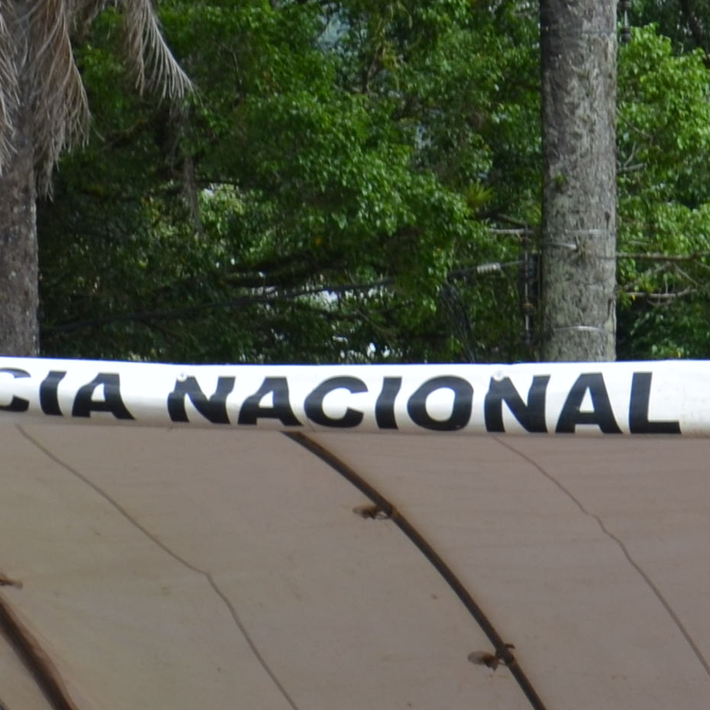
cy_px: 1229
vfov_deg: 4.5
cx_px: 682
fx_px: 9027
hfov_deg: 4.5
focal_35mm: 389
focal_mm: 58
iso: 200
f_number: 5.6
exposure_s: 1/125
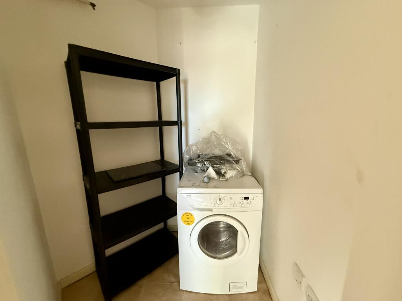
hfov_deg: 102.1
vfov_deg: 85.7
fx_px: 163
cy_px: 150
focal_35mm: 14
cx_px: 201
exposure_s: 1/60
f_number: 2.2
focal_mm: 2.22
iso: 800
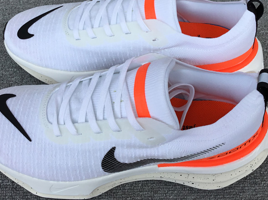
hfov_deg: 40.4
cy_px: 65
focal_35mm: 47
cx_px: 129
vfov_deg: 30.6
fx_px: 364
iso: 25
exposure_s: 1/550
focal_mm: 3.3
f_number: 2.4
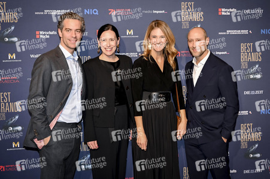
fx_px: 412
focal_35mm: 55
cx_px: 135
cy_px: 90
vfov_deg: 24.6
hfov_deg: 36.3
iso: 500
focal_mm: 55
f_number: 3.5
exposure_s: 1/200
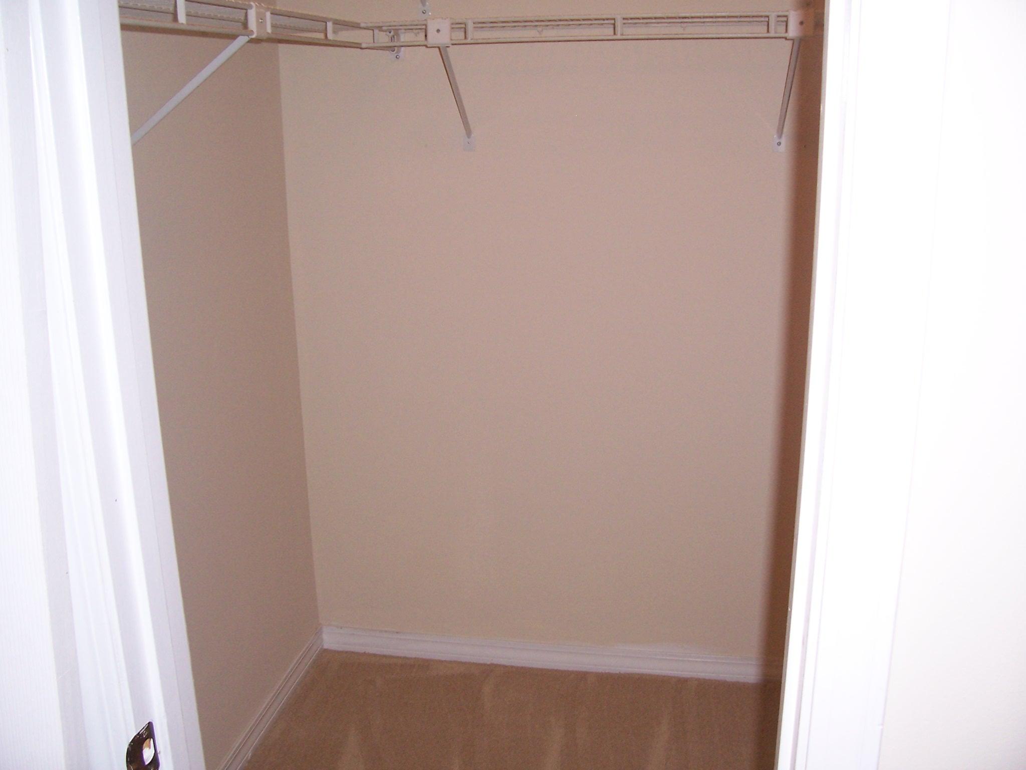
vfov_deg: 41.8
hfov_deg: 54.0
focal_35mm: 34
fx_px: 1008
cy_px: 385
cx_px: 513
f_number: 2.7
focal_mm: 5.6
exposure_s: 1/60
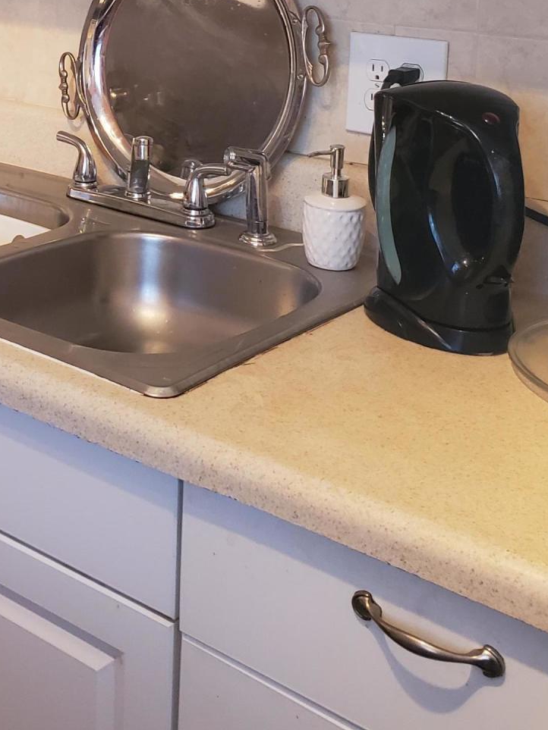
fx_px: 1140
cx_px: 55
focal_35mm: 54
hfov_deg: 26.2
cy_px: 58
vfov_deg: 33.5
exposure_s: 1/40
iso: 200
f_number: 2.4
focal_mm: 4.3
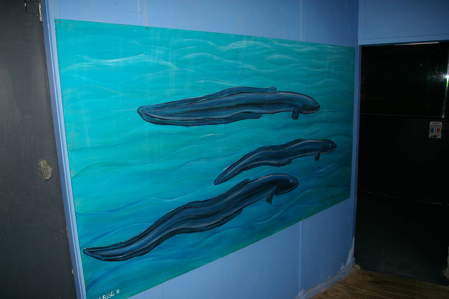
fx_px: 336
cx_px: 224
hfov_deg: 67.4
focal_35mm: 27
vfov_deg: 47.9
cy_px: 150
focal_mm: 18
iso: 400
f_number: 4
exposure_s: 1/30
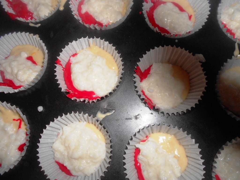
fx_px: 180
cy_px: 90
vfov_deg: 53.1
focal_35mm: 26
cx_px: 120
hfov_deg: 67.3
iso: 80
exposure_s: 1/25
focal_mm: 4.6
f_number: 8
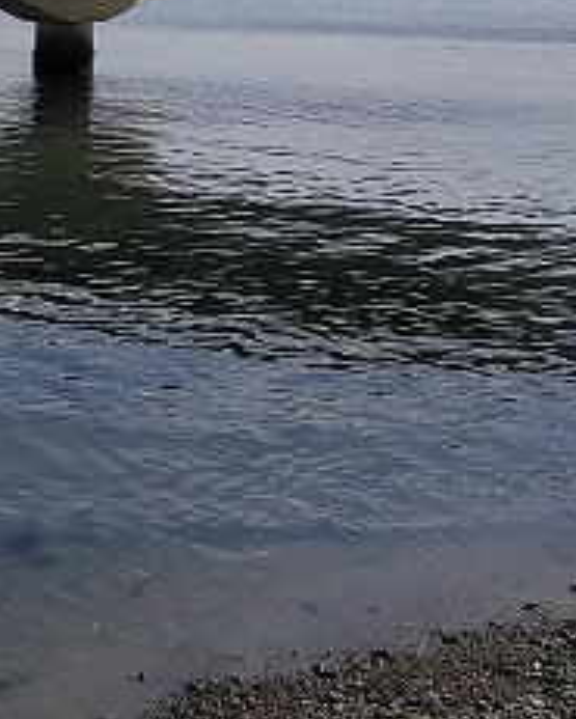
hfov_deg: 17.3
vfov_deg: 22.7
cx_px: -255
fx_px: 1725
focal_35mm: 81
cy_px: 12
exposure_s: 1/2147
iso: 100
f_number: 1.9
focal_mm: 3.94
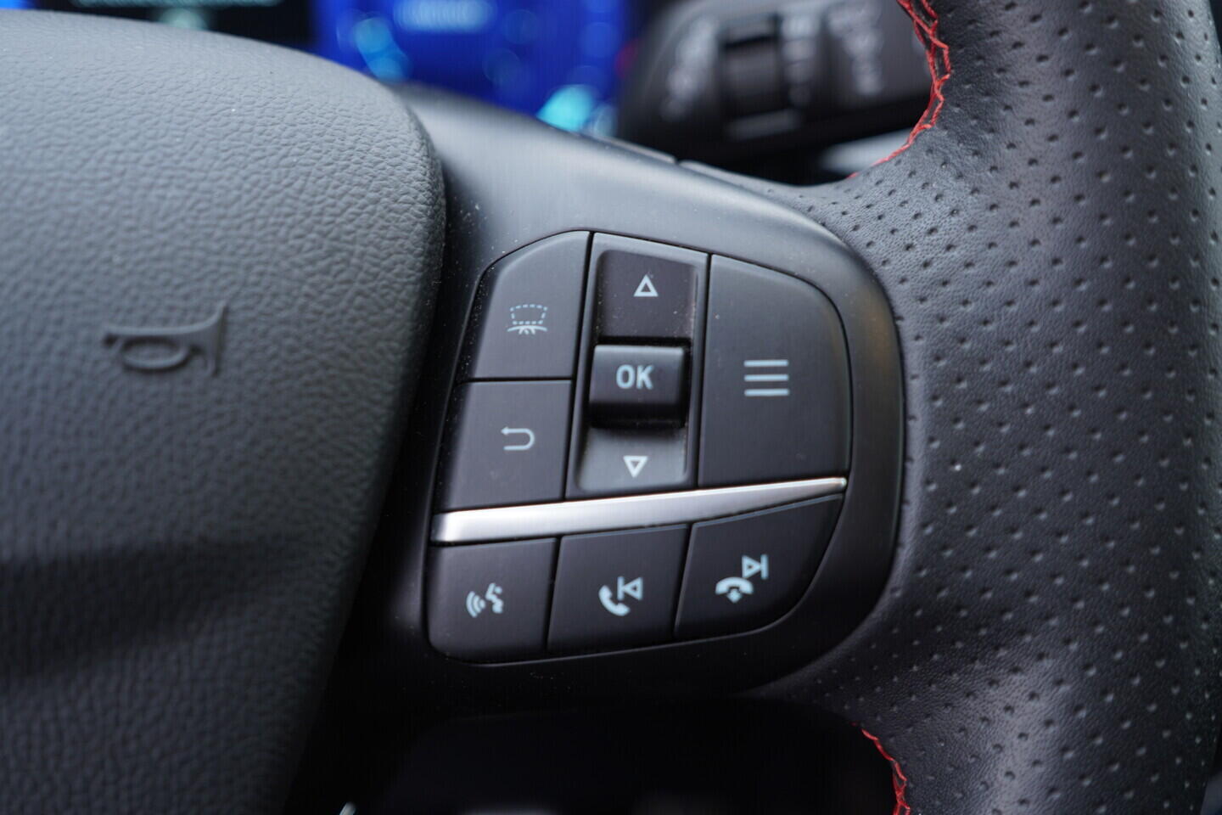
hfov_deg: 53.1
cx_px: 611
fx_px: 1222
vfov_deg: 36.9
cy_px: 408
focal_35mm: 36
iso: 250
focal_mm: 24
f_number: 2.8
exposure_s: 1/40
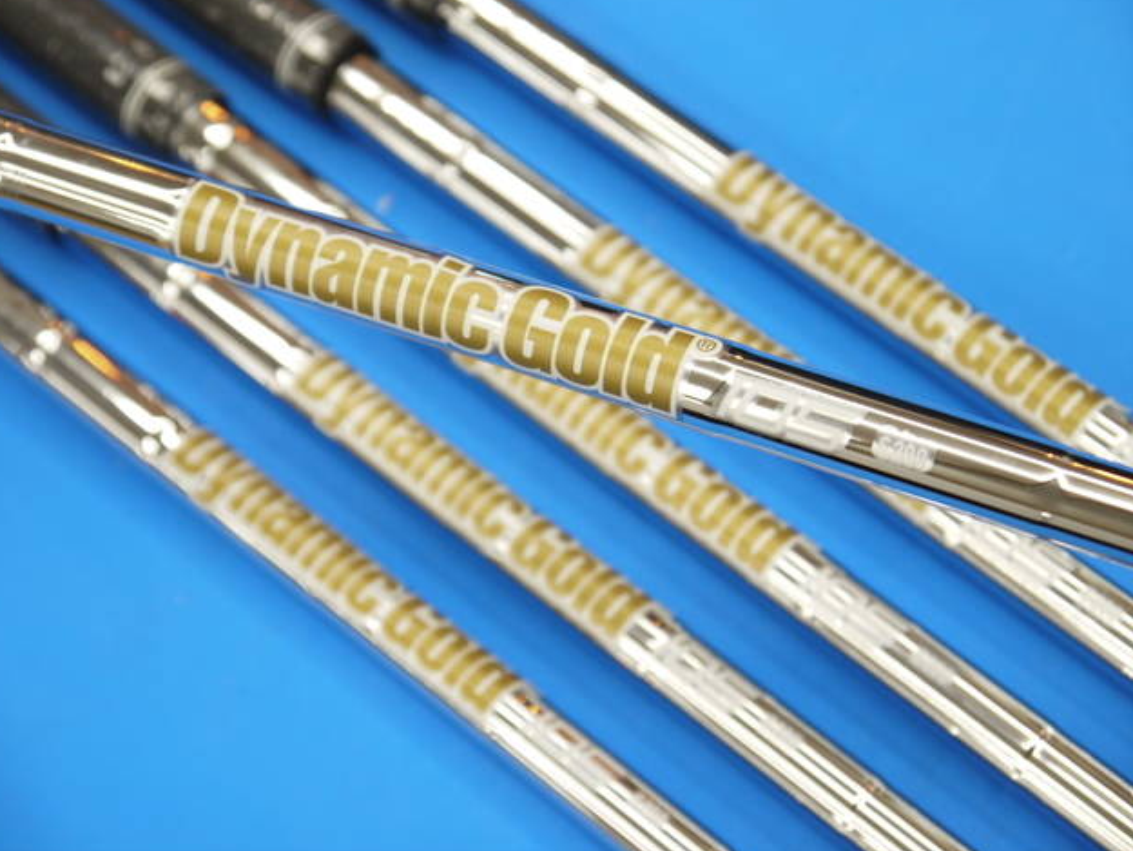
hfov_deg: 22.8
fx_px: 2815
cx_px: 555
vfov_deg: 17.2
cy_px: 423
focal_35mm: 86
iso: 400
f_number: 5.6
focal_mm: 42
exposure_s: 1/80
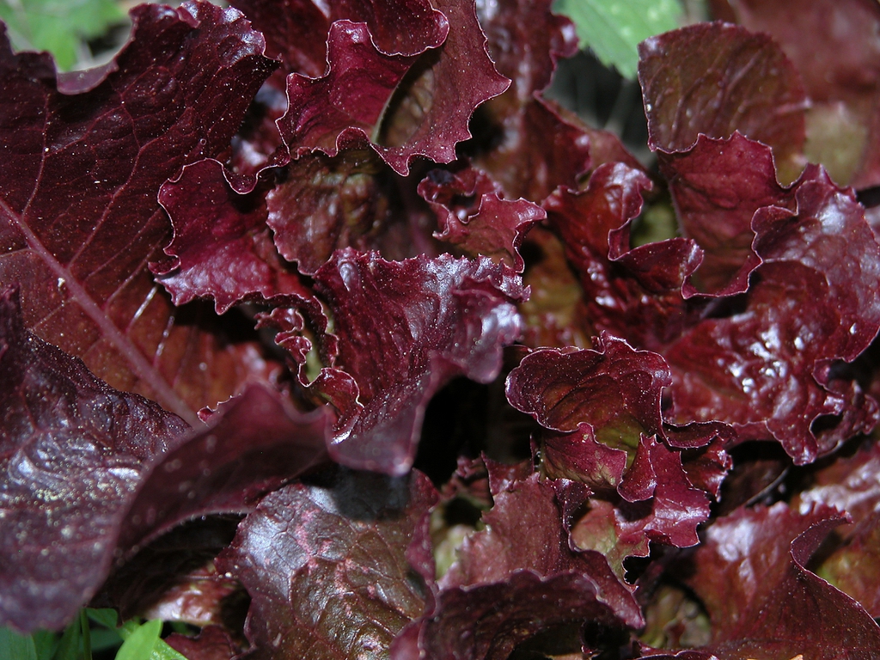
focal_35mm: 159
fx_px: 4042
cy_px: 330
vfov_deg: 9.3
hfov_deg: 12.4
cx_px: 440
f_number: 3.9
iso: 100
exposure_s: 1/125
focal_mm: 41.1
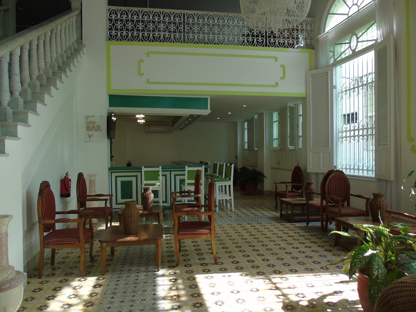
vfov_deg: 54.9
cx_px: 208
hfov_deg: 69.4
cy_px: 156
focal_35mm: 25
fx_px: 300
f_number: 3.4
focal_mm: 4.4
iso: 80
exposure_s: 1/160
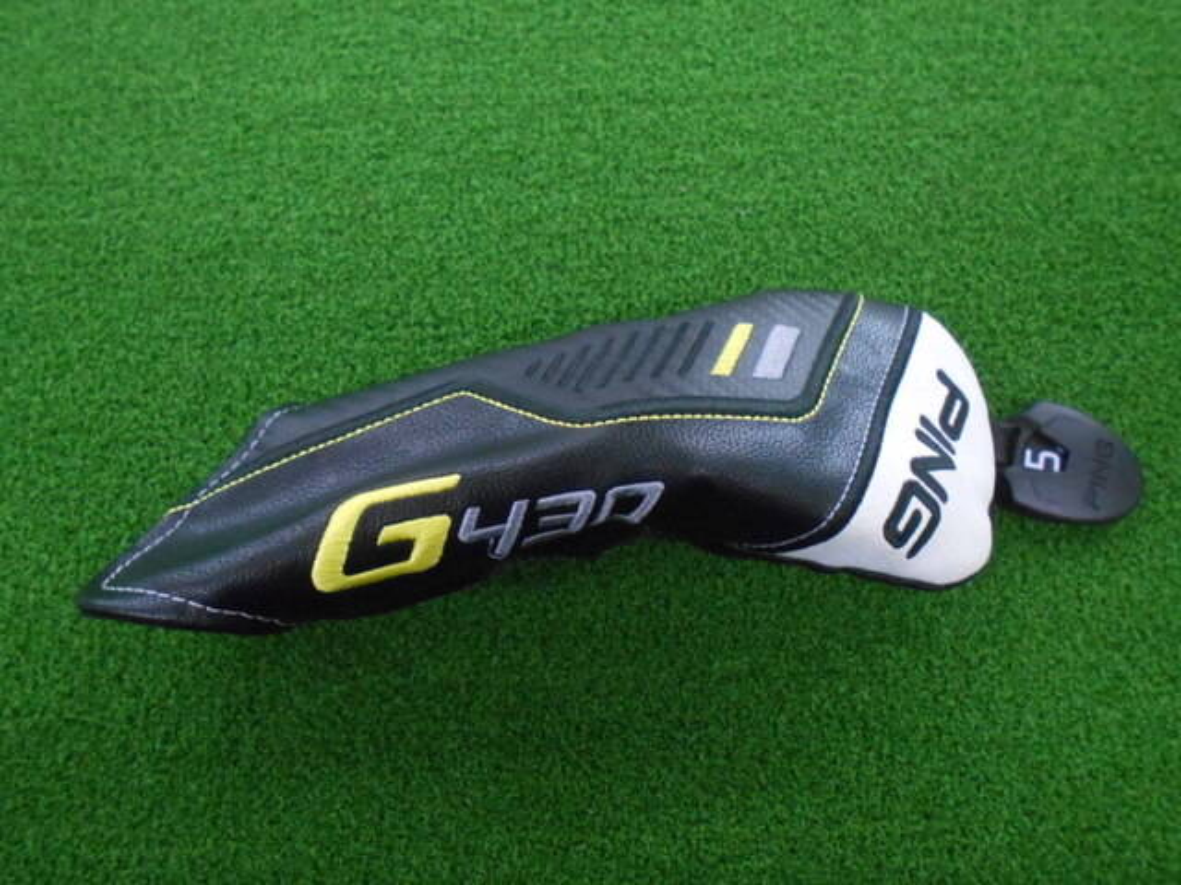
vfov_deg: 53.1
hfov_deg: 67.3
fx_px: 887
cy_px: 442
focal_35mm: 26
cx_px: 590
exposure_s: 1/100
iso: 800
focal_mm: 4.6
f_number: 3.2
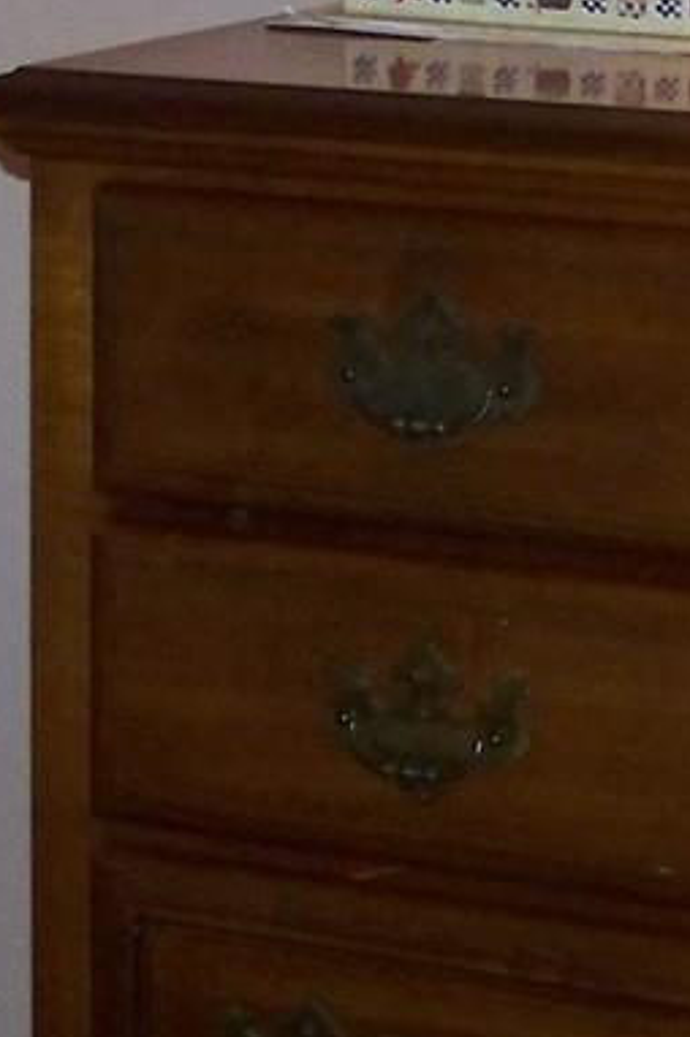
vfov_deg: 13.0
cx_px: 8
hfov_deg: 8.7
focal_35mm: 157
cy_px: 252
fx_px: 4522
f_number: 2.8
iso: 200
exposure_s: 1/30
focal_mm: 5.85
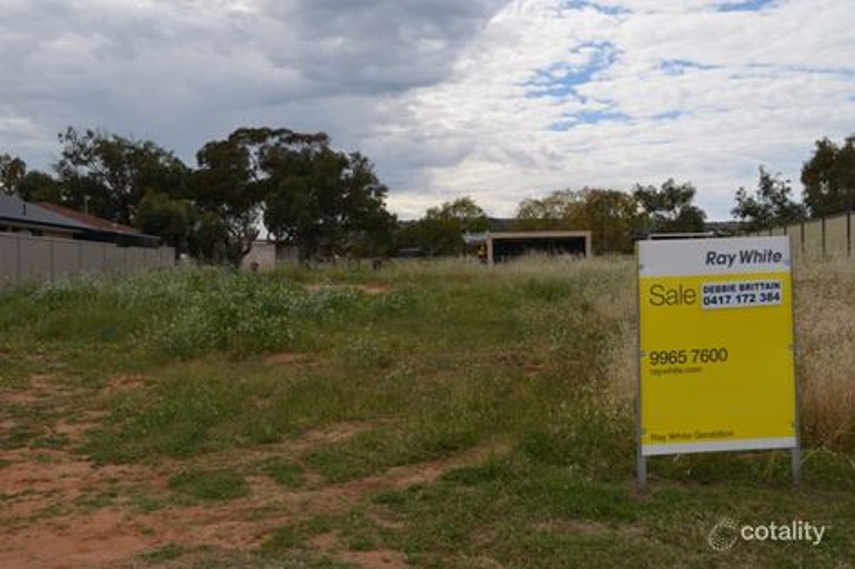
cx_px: 428
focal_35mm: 39
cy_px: 284
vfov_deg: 34.2
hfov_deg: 49.6
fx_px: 926
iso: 100
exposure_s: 1/200
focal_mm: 26
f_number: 9
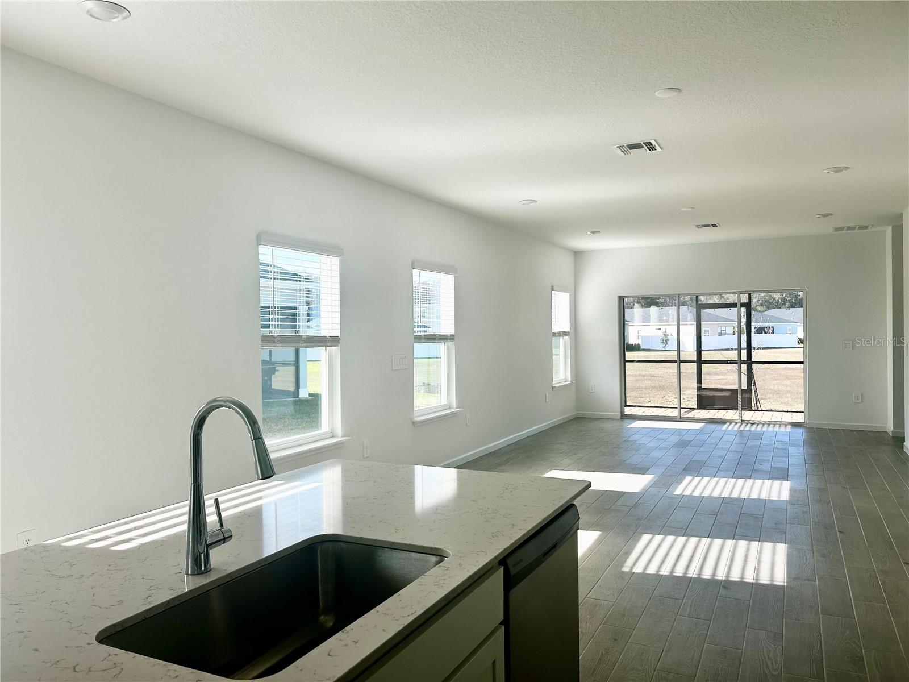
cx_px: 454
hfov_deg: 67.3
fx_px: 683
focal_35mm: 26
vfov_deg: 53.1
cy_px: 341
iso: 50
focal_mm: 5.7
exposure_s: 1/567
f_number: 1.5
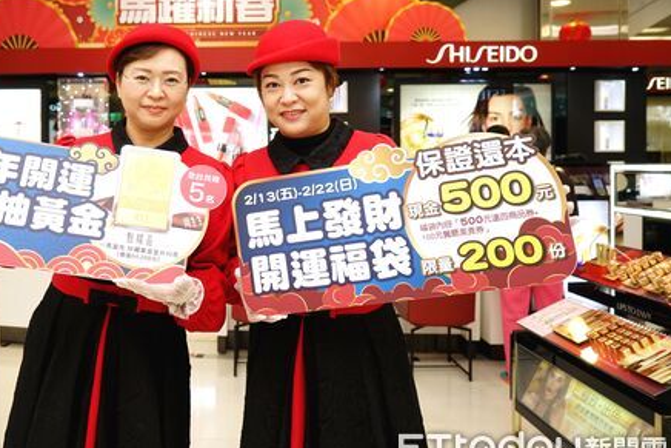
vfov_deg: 39.8
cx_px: 217
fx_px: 615
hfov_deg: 55.9
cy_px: 171
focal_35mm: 33
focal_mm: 24
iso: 500
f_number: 4
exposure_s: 1/160
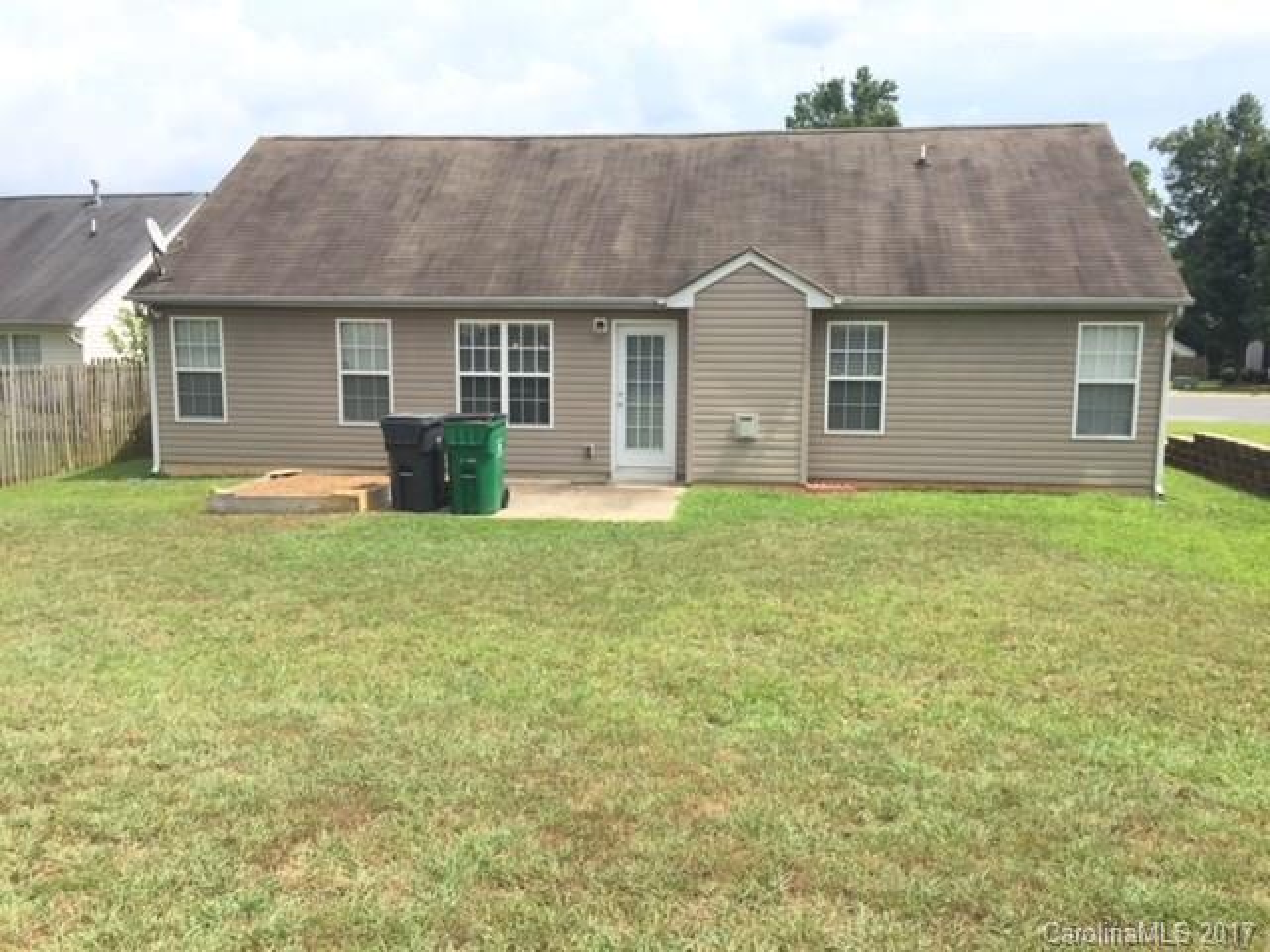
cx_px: 635
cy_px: 476
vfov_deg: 48.2
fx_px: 1064
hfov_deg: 61.7
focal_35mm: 29
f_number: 2.2
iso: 32
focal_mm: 4.15
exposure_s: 1/1582
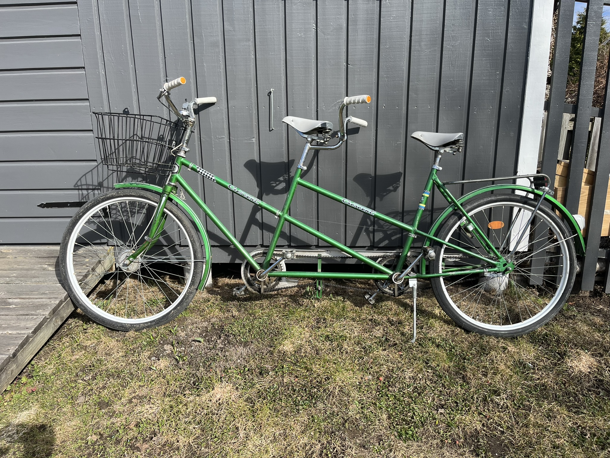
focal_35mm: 26
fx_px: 458
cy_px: 229
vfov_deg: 53.1
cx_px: 305
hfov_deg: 67.3
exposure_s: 1/1695
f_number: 1.6
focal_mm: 5.1
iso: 50
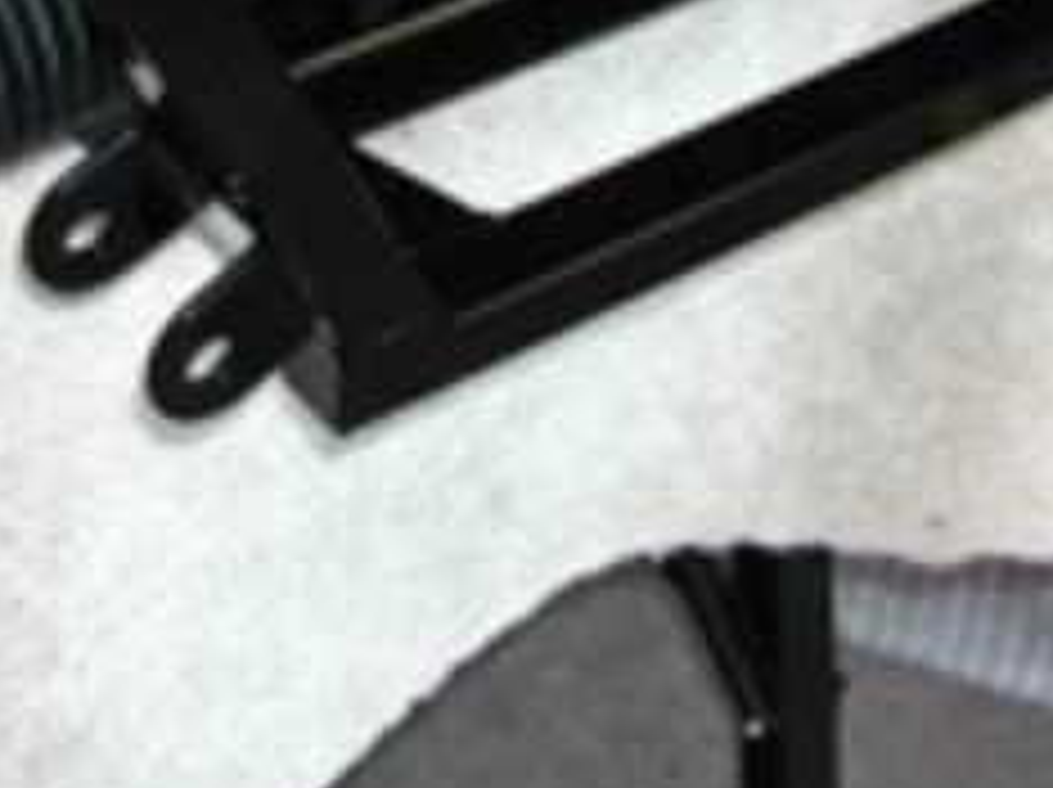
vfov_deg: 13.8
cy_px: -158
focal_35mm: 104
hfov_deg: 18.9
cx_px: 562
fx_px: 3160
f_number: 2.8
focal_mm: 8
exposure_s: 1/30
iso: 100
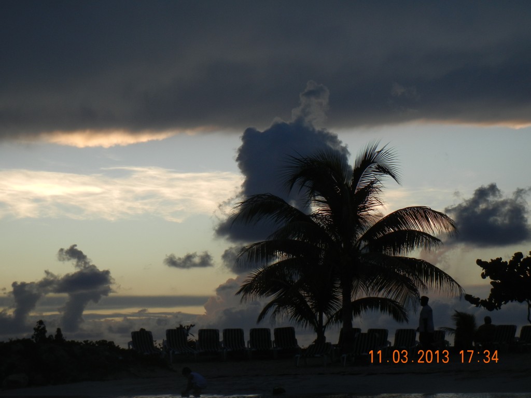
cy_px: 199
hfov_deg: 19.3
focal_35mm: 102
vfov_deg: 14.5
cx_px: 266
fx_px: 1565
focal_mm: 18.3
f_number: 4.5
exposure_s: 1/147
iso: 160
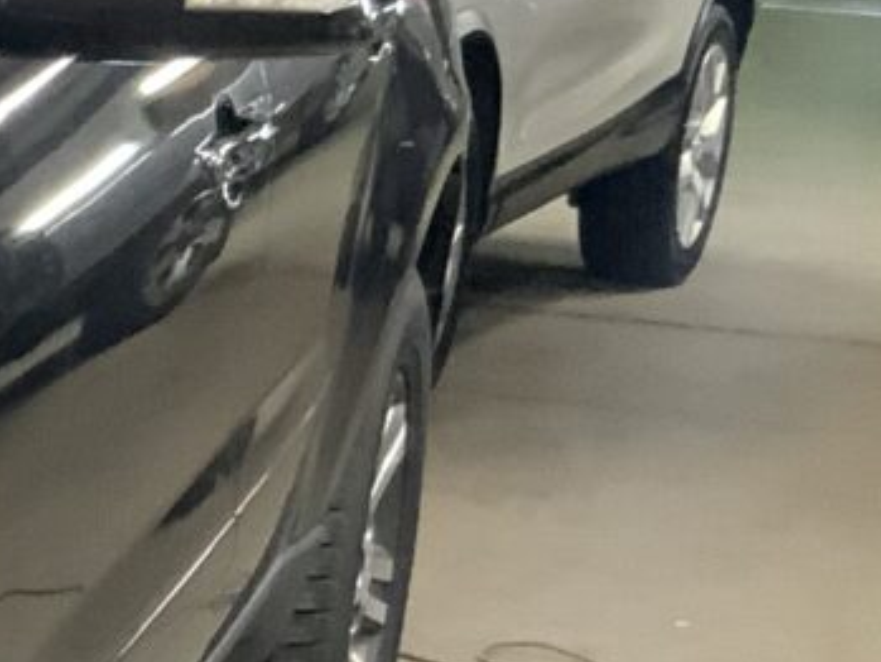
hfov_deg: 10.1
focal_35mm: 170
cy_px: 750
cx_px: -1280
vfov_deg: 8.7
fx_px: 4328
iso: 200
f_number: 1.8
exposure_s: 1/40
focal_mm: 3
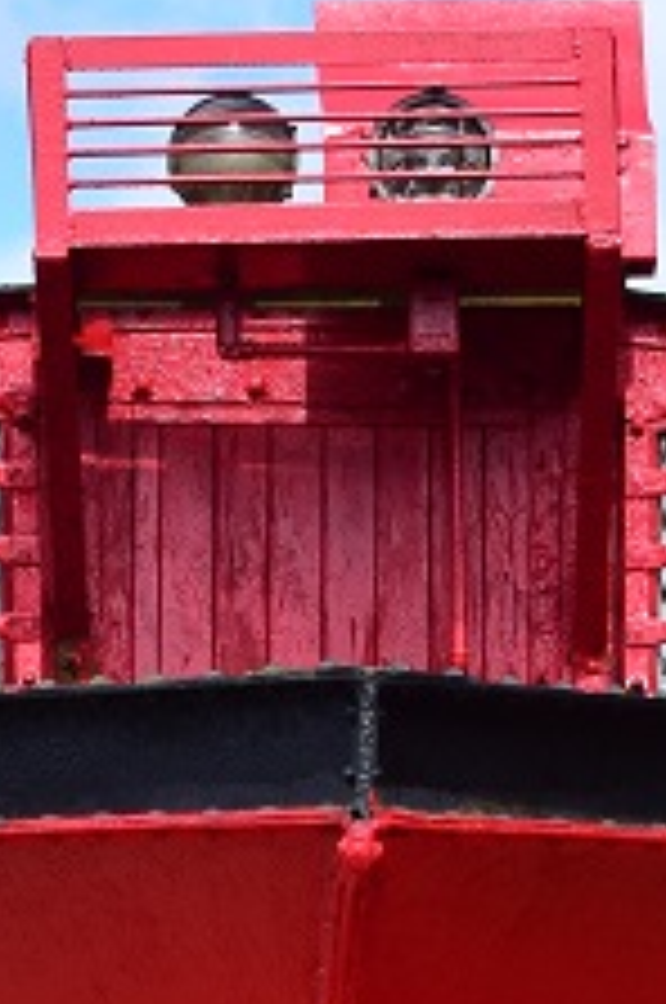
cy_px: 1747
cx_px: 369
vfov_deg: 6.9
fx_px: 8100
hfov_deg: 4.7
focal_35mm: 291
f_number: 8
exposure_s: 1/640
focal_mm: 36
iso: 250
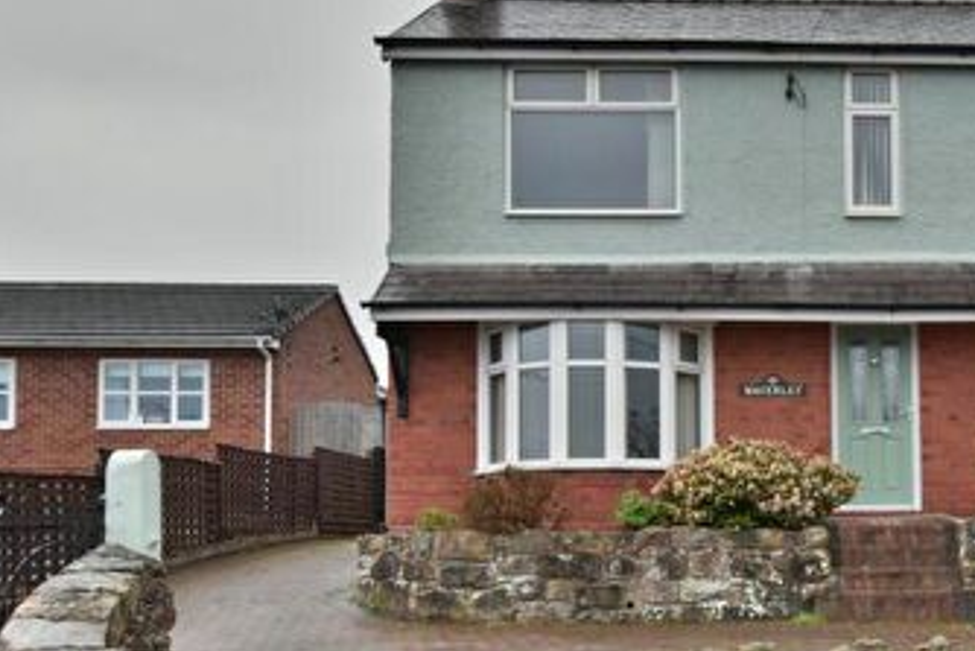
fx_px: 1192
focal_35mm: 44
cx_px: 870
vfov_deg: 30.0
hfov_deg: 41.2
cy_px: 495
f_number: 6.3
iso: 100
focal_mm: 14
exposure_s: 1/160
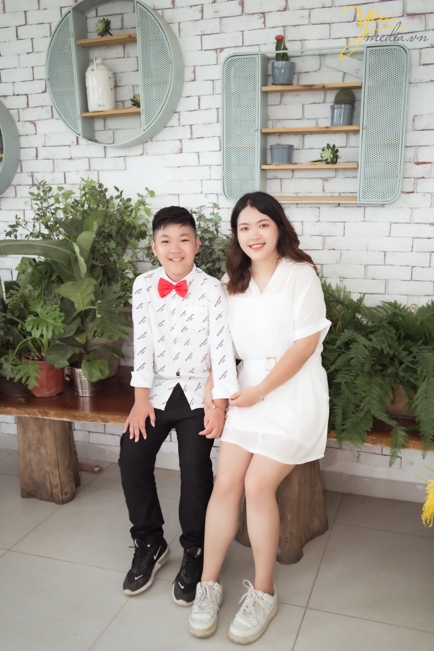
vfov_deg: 54.4
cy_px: 326
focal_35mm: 35
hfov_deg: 37.9
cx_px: 217
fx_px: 632
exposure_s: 1/160
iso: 200
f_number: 3.5
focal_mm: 35
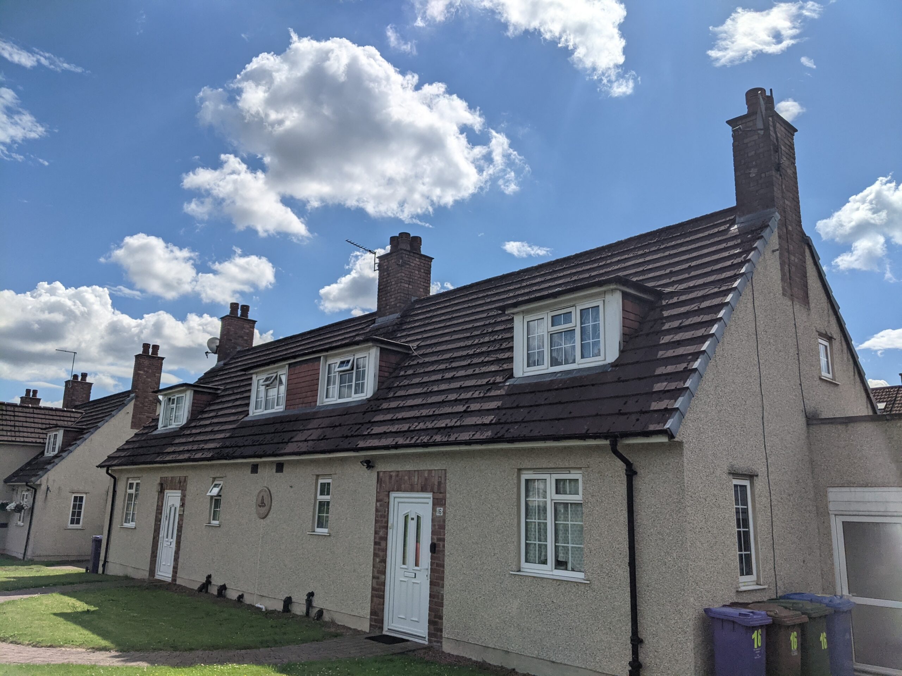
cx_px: 451
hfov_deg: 65.3
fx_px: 704
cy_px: 338
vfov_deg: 51.4
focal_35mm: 27
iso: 70
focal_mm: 4.44
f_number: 1.8
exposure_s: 1/23256
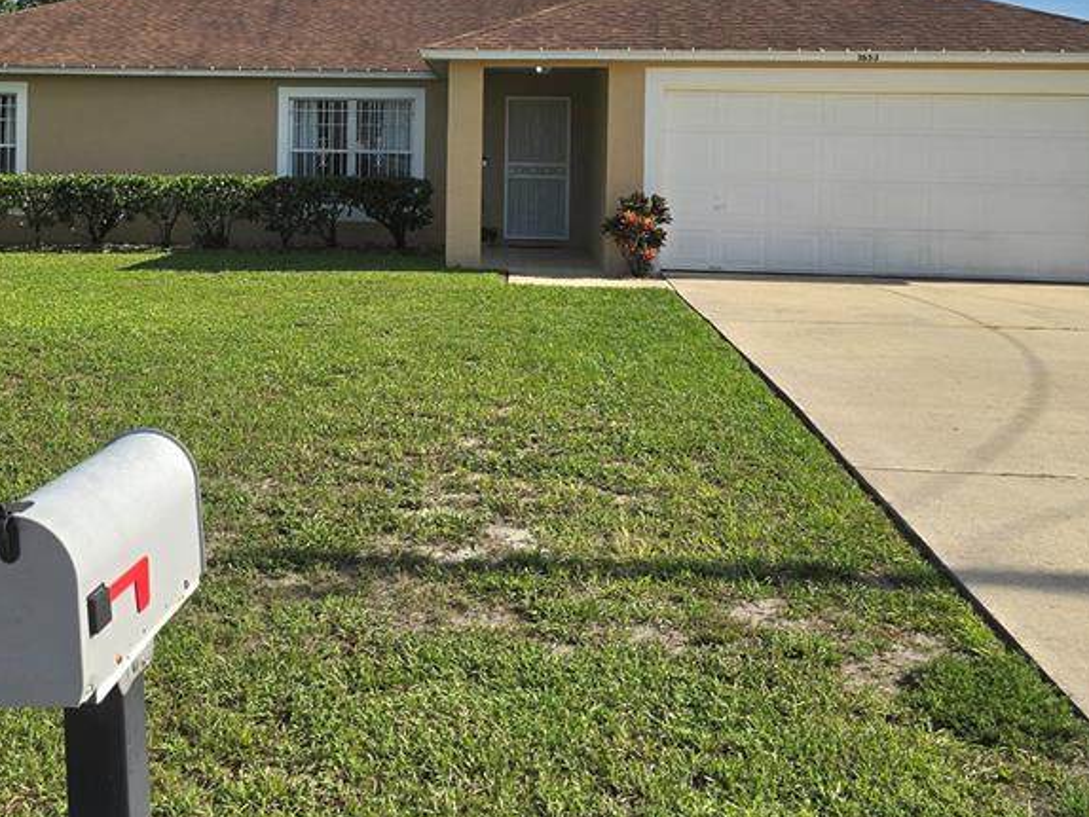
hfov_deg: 45.0
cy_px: 169
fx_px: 1290
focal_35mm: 41
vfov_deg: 34.1
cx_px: 357
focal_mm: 6.3
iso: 12
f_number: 1.7
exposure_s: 1/1000
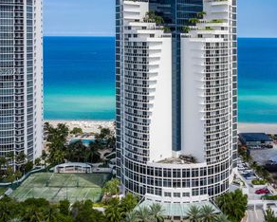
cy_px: 73
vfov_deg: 33.2
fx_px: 369
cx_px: 165
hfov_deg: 41.0
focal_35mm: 45
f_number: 11
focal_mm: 10.26
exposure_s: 1/120
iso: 100
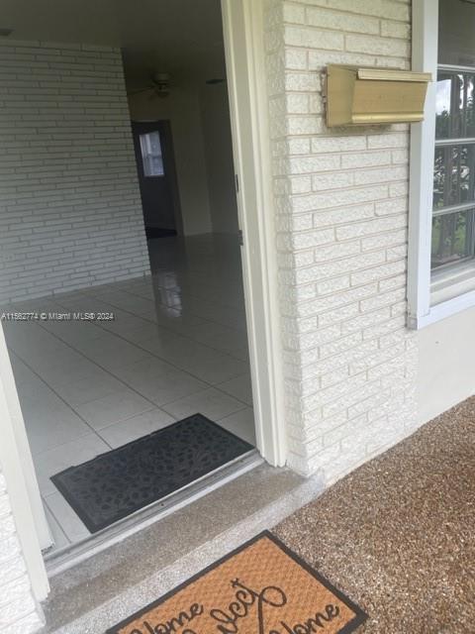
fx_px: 476
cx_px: 238
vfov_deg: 67.3
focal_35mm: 26
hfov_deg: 53.1
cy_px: 317
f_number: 1.6
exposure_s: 1/545
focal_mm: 4.2
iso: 32
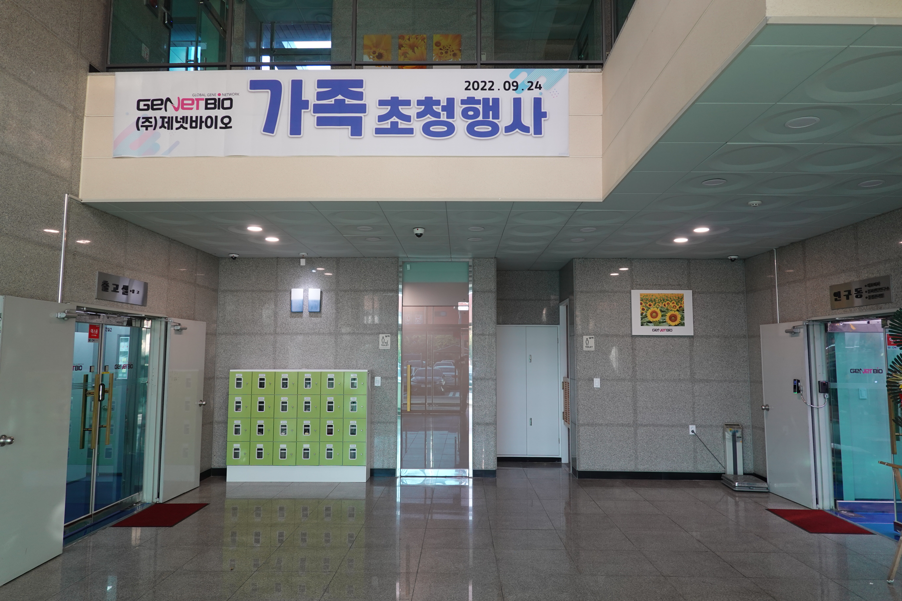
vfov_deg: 53.1
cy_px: 300
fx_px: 601
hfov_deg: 73.7
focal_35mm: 24
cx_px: 451
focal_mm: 9
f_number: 2.8
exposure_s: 1/30
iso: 125
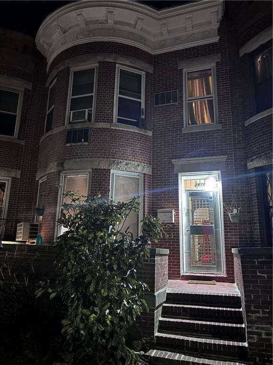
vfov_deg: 67.3
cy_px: 182
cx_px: 136
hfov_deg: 53.1
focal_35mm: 26
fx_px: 273
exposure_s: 1/15
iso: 640
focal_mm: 5.96
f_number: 1.6
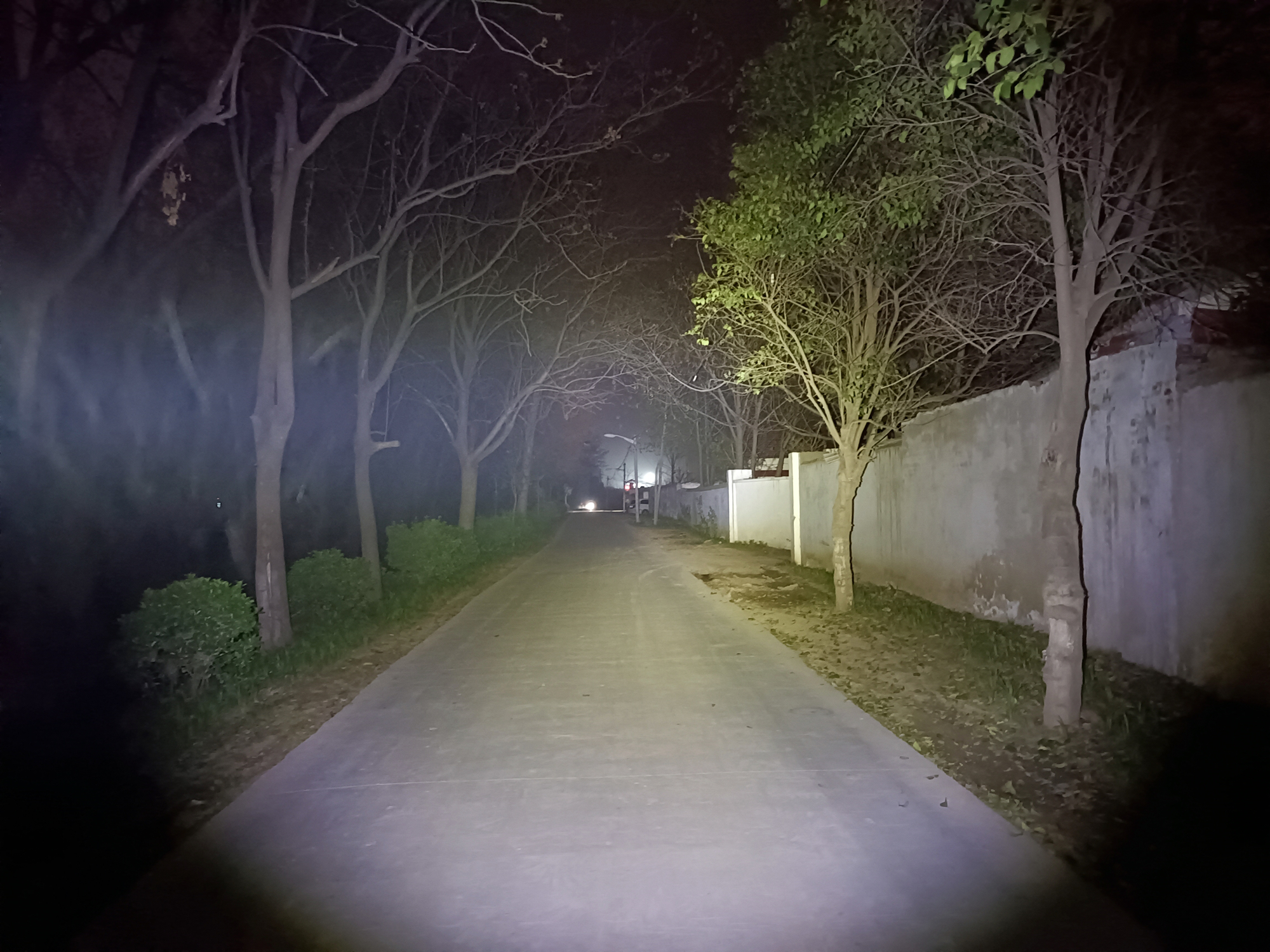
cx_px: 635
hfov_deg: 69.4
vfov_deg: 54.9
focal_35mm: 25
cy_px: 476
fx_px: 917
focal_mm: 4.71
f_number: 1.89
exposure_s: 1/11.1
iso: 12888
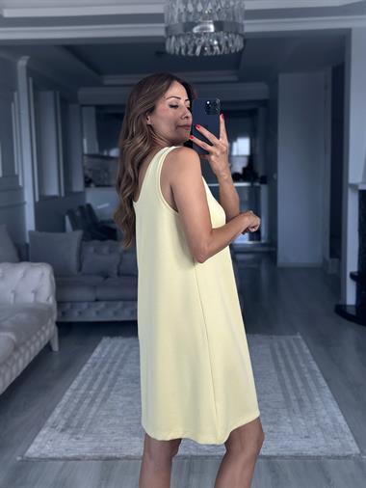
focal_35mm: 48
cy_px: 244
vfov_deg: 39.6
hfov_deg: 30.3
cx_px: 183
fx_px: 676
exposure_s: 1/169
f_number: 1.78
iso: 80
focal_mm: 6.86
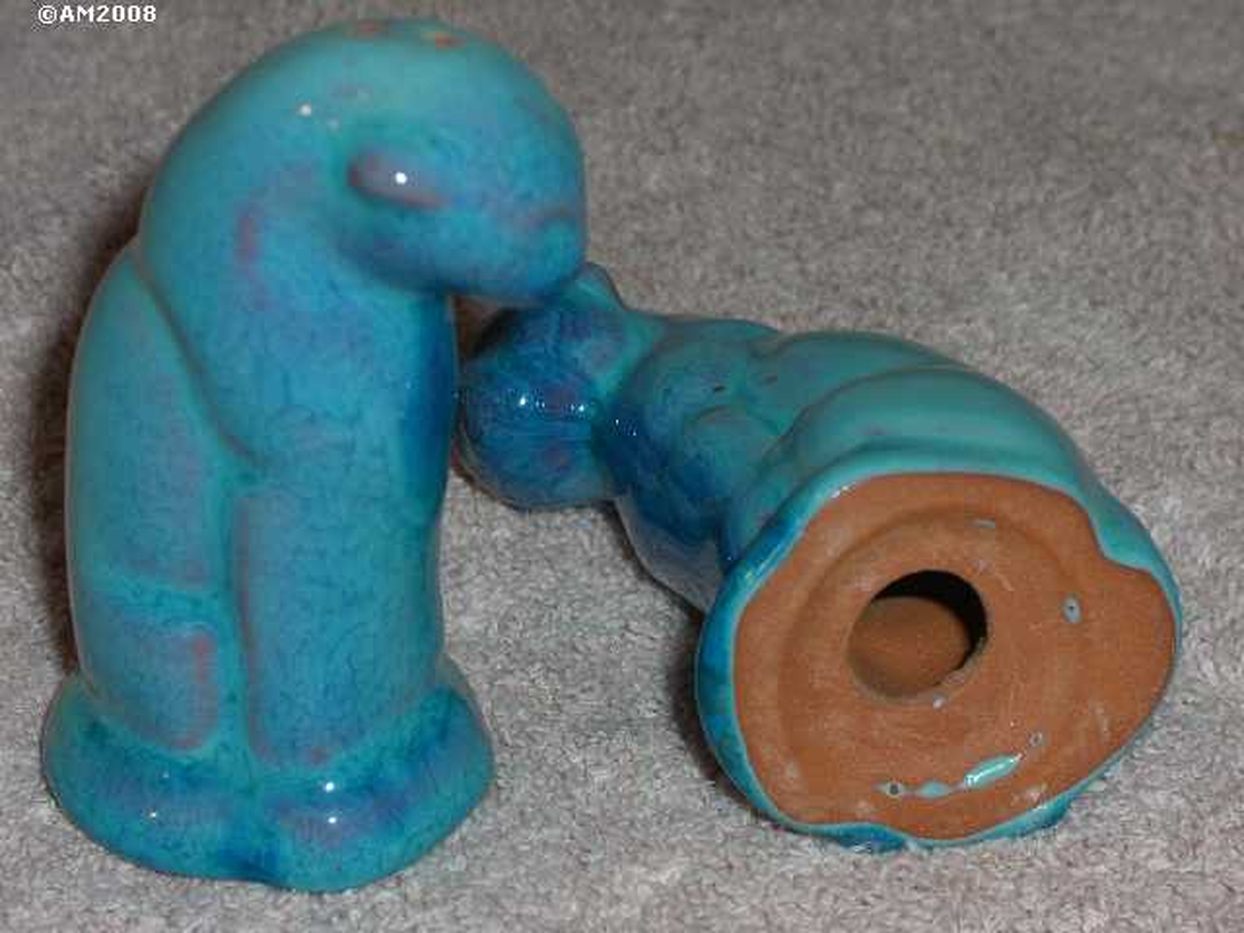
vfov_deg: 13.0
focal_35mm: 114
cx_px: 622
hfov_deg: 17.3
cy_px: 466
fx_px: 4097
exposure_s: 1/30
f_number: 10.8
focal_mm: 23.7
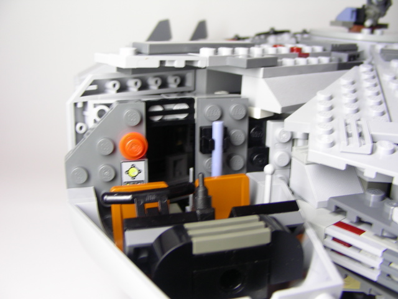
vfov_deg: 37.7
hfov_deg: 49.0
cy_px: 150
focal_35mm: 38
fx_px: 437
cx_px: 199
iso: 50
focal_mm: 6.3
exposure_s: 1/4.2
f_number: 3.5
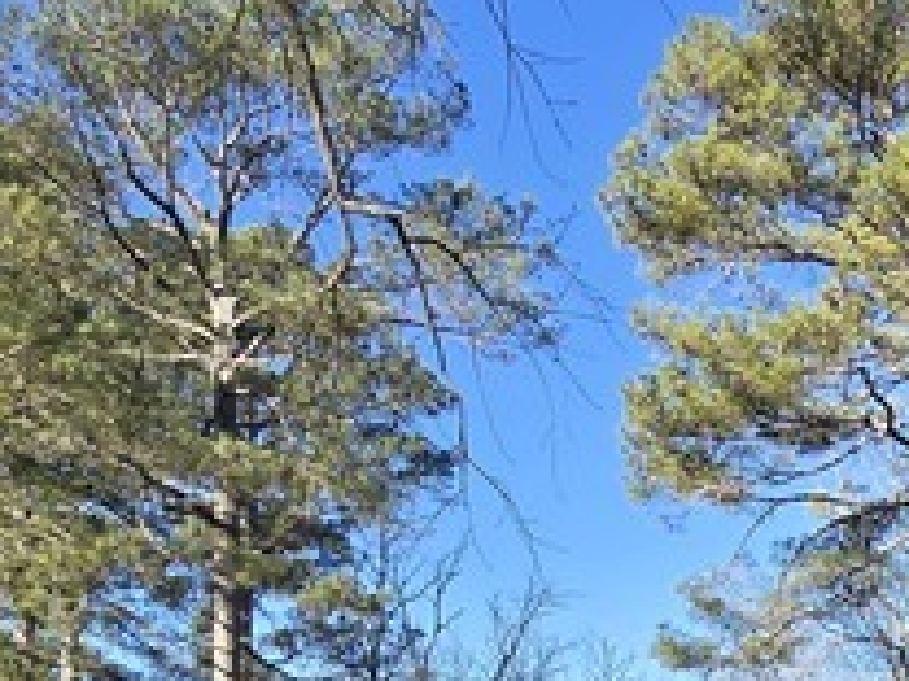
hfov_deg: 35.3
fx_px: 1313
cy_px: 995
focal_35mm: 50
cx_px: 865
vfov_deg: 23.7
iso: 50
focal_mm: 2.2
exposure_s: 1/684
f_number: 2.2
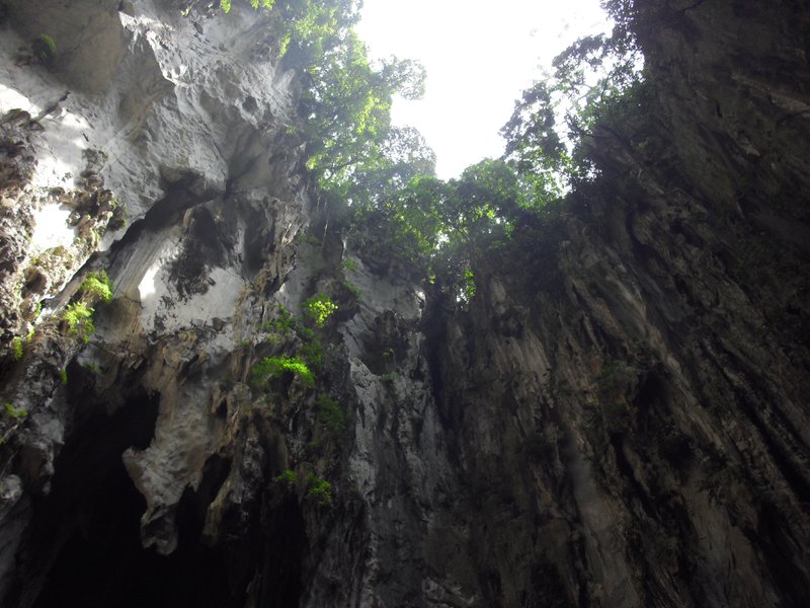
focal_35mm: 38
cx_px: 405
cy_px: 304
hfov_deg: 49.0
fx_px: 889
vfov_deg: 37.7
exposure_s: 1/200
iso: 100
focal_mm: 6.2
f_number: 2.8
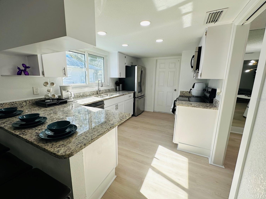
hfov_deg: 98.2
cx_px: 130
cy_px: 100
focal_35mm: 15
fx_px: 115
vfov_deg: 81.8
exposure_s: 1/145
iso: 40
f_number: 2.2
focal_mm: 2.22
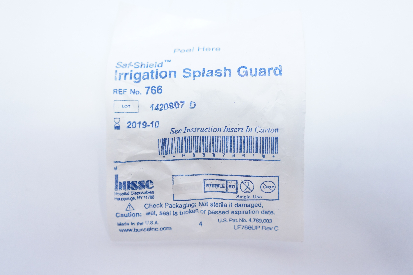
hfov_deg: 49.6
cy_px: 138
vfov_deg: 34.1
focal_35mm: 39
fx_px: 447
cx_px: 206
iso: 1600
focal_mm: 26
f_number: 4
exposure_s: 1/160
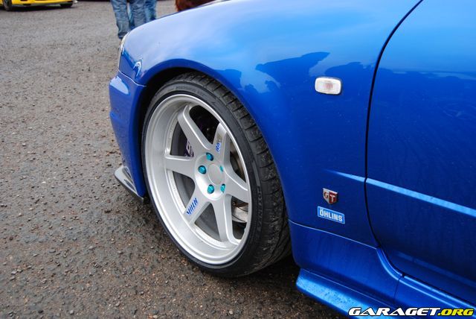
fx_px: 516
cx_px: 238
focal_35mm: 39
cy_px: 160
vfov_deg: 34.3
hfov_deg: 49.5
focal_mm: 26
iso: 100
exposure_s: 1/80
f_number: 4.5
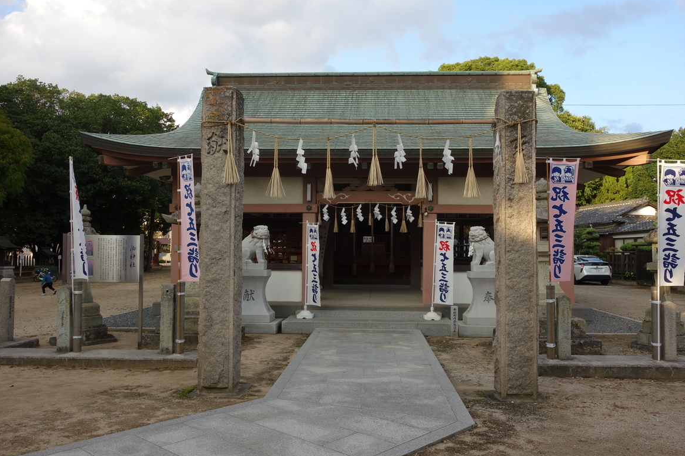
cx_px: 353
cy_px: 232
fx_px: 552
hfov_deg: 63.7
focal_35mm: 29
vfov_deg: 44.9
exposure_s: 1/100
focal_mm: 10.4
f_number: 5.6
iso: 125
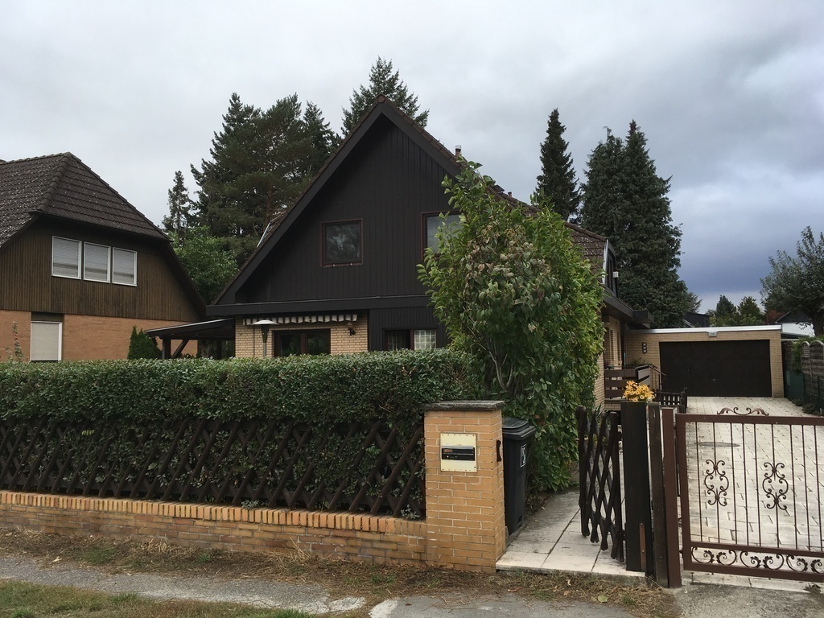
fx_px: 690
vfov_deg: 48.2
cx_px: 412
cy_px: 309
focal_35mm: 29
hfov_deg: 61.7
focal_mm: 4.15
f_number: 2.2
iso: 25
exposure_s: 1/674
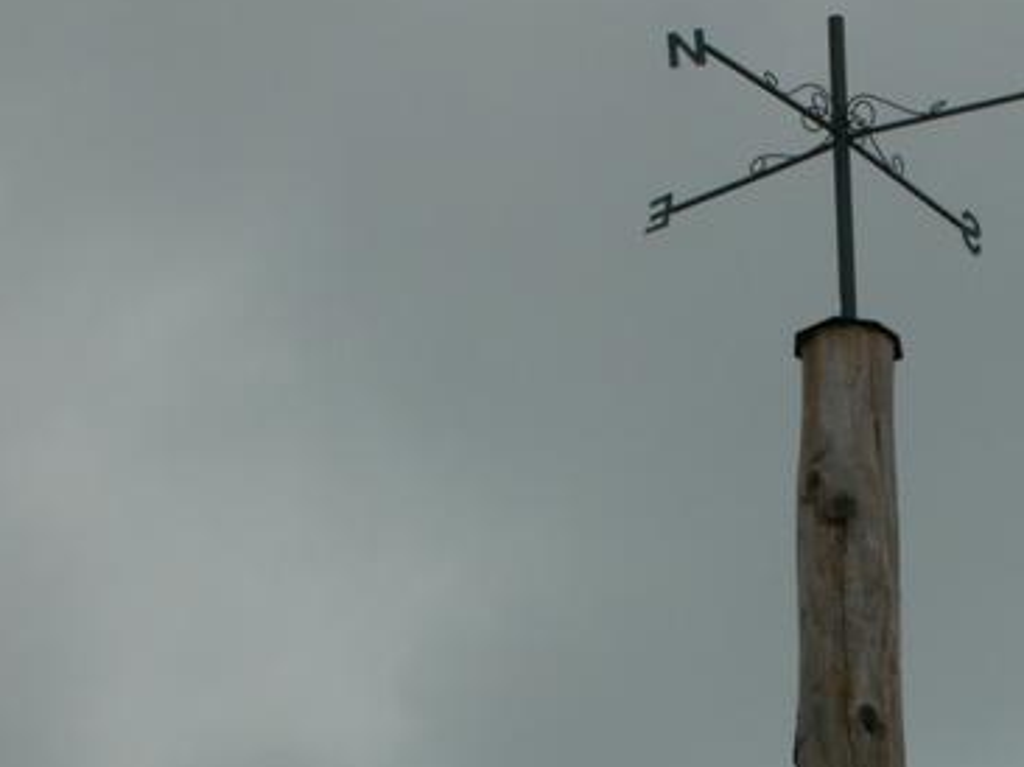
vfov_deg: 15.0
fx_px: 2897
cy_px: 518
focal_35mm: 98
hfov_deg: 19.8
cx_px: 870
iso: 50
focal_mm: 9.28
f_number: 8
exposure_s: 1/200
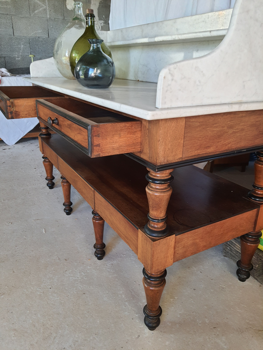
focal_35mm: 26
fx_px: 263
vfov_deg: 67.3
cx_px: 132
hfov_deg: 53.1
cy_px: 175
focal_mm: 4.32
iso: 160
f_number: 1.7
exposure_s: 1/100
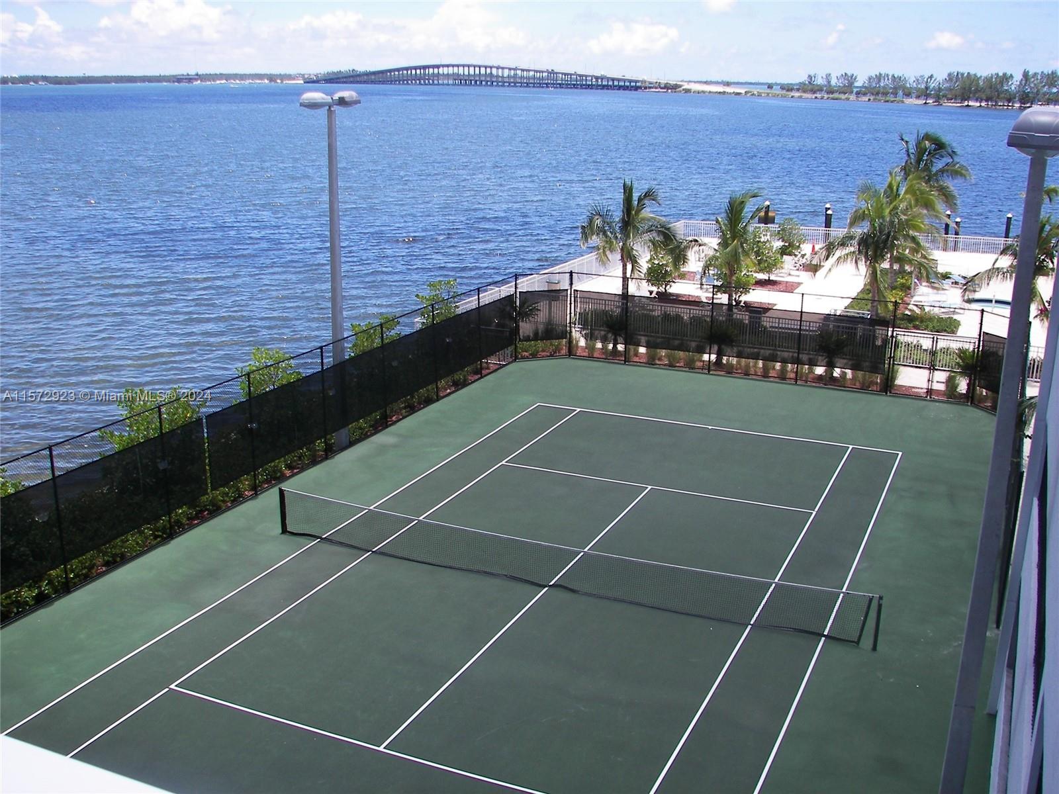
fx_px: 1101
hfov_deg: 51.4
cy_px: 397
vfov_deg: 39.7
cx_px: 530
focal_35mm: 36
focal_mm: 6
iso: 50
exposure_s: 1/500
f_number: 2.8
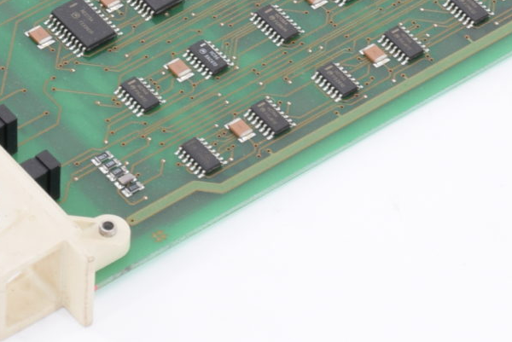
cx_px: 152
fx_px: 4369
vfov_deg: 4.4
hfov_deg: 6.7
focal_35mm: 307
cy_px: -237
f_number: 14
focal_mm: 48
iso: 200
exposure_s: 1/25
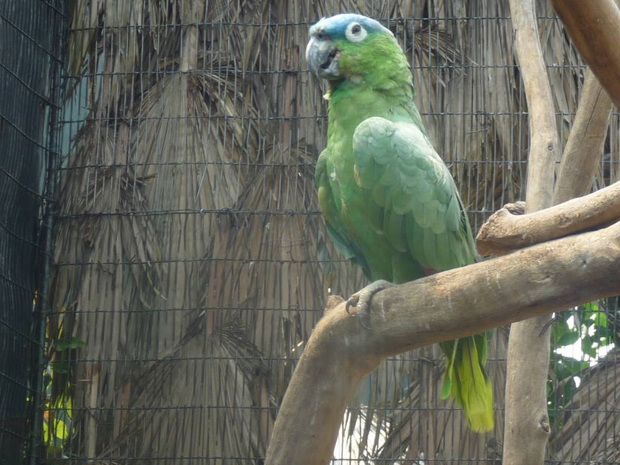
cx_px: 508
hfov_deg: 11.6
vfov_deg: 8.8
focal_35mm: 169
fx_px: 3026
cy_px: 258
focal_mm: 15.2
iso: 100
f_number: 4.7
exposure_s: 1/80
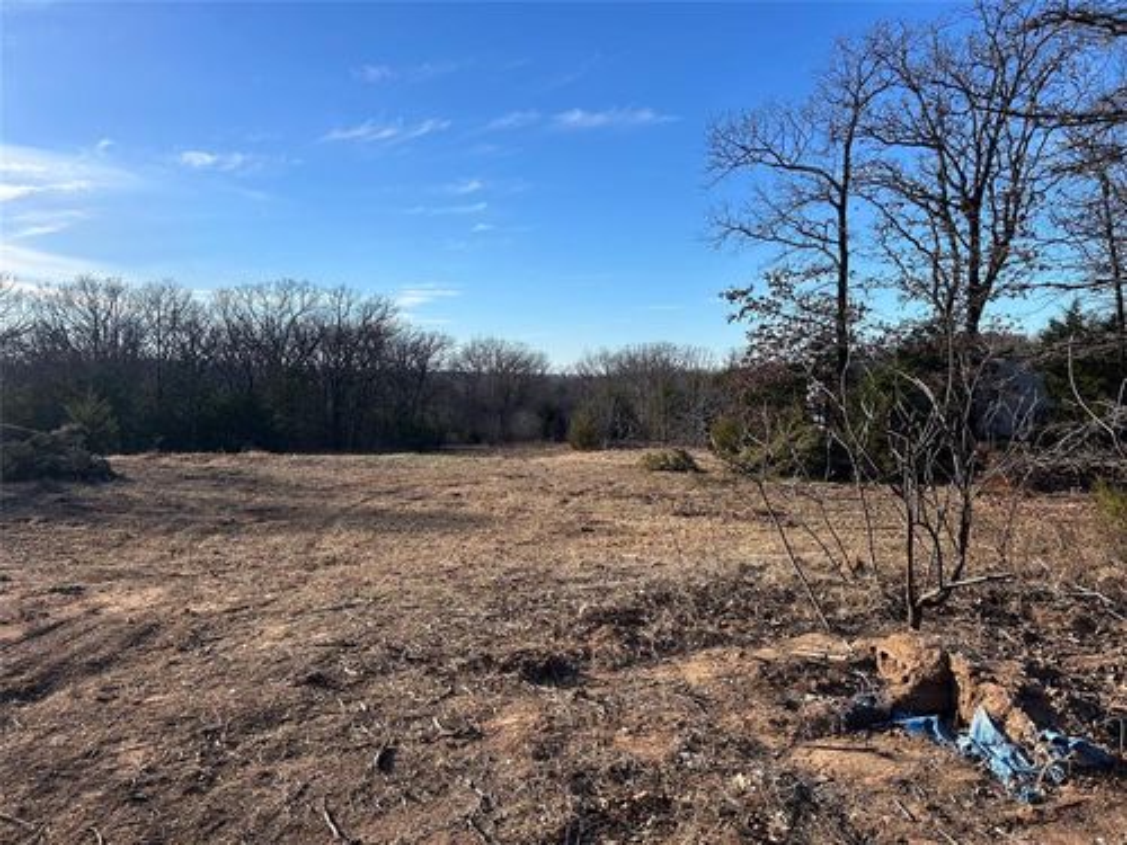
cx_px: 564
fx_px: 846
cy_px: 422
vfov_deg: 53.1
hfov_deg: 67.3
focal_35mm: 26
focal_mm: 5.7
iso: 50
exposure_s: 1/3460
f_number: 1.5
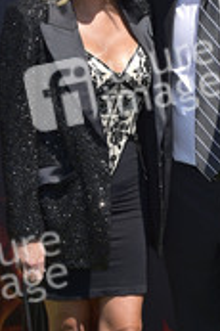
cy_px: 182
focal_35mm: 88
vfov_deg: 23.1
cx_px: 179
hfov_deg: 15.4
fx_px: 808
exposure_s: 1/250
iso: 200
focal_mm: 38
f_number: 8
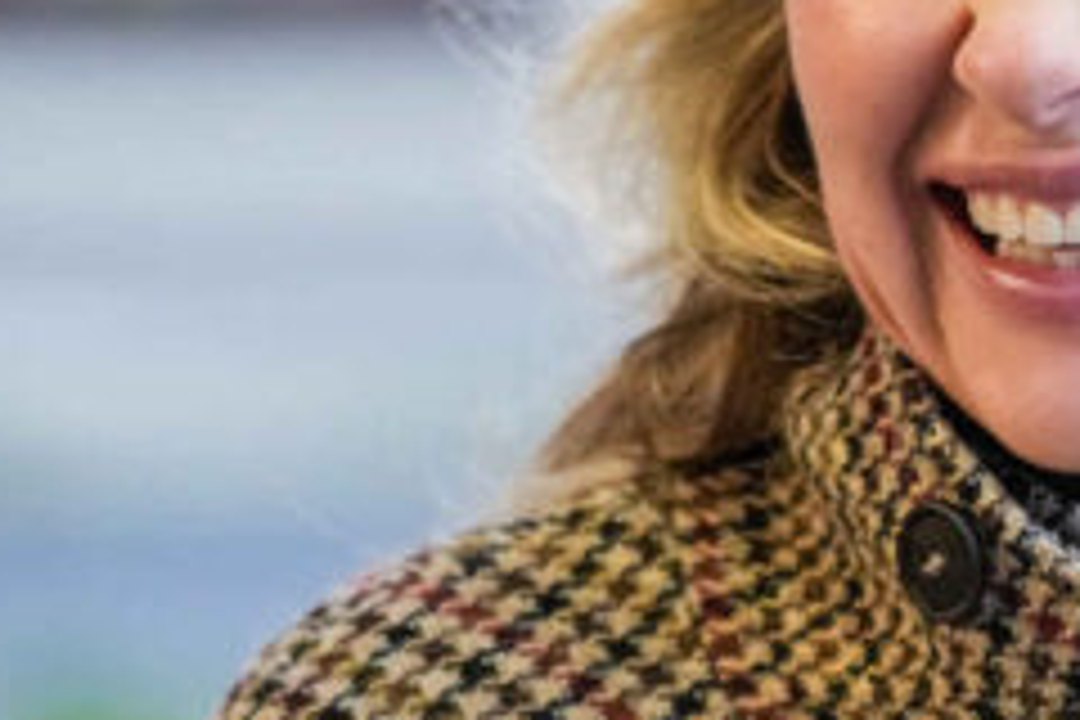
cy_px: 68
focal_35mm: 504
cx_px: 981
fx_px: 15119
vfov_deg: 2.7
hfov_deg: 4.1
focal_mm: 168
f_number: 4
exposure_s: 1/250
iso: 4000
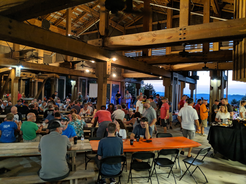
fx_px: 192
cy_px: 92
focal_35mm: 27
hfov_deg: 65.3
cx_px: 123
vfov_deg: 51.4
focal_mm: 4.44
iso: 182
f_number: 1.8
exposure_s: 1/30
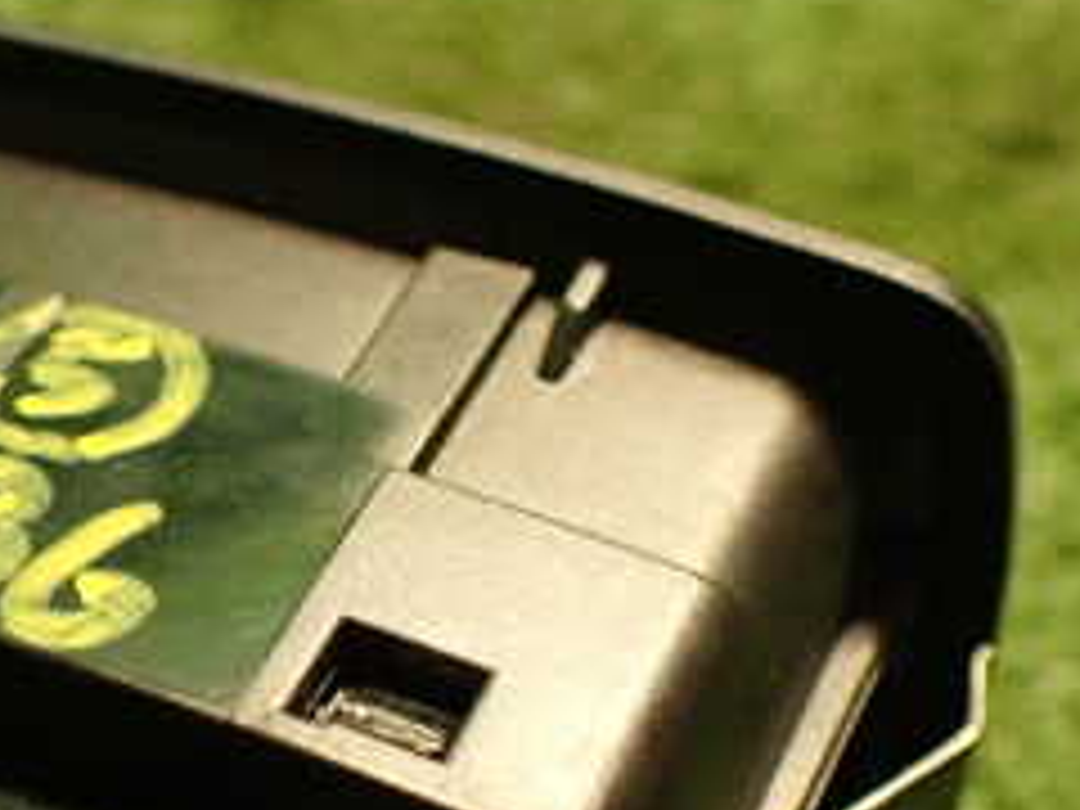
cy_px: 621
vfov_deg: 18.3
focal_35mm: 80
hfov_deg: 23.7
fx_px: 2496
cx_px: 104
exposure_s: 1/30
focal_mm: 5.79
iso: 800
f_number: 2.4
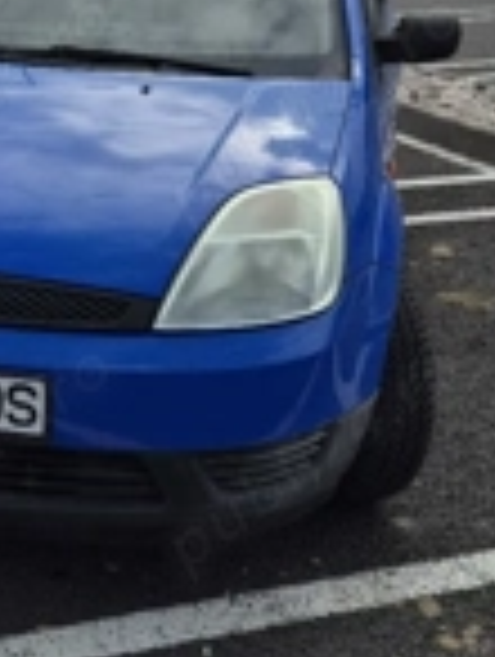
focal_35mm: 63
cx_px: 54
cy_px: 162
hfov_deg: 22.8
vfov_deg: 30.2
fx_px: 1198
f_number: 1.8
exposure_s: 1/3333
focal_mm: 5.4
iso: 25
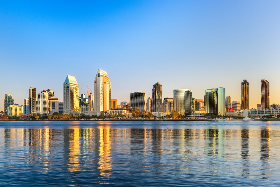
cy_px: 94
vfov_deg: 28.1
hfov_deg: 41.1
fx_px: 373
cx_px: 140
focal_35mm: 48
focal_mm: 48
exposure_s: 1/4
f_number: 11
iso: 100
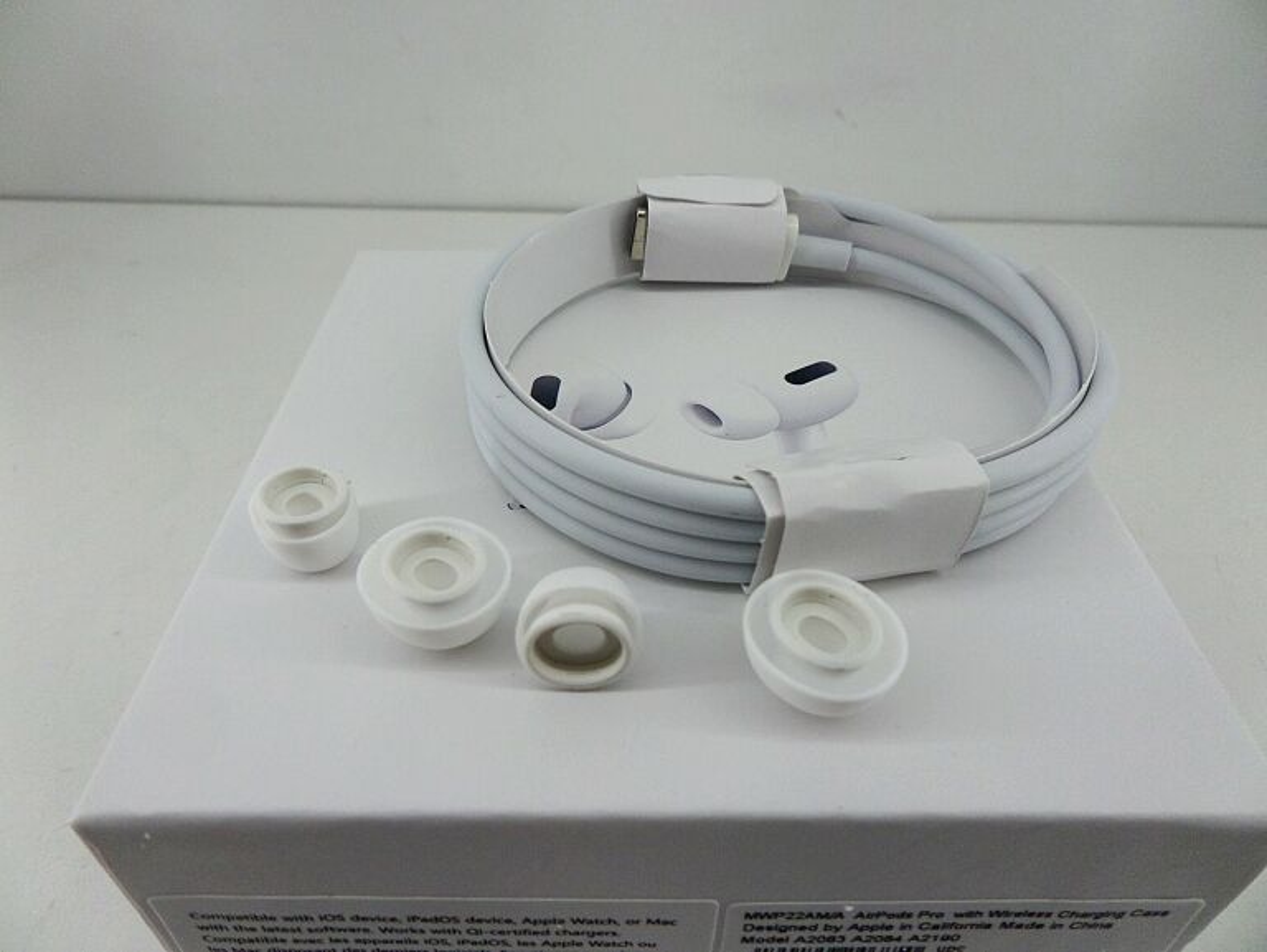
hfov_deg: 71.6
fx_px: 879
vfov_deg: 56.9
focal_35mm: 24
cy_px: 476
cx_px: 634
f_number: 3.1
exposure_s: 1/350
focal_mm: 4.3
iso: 80
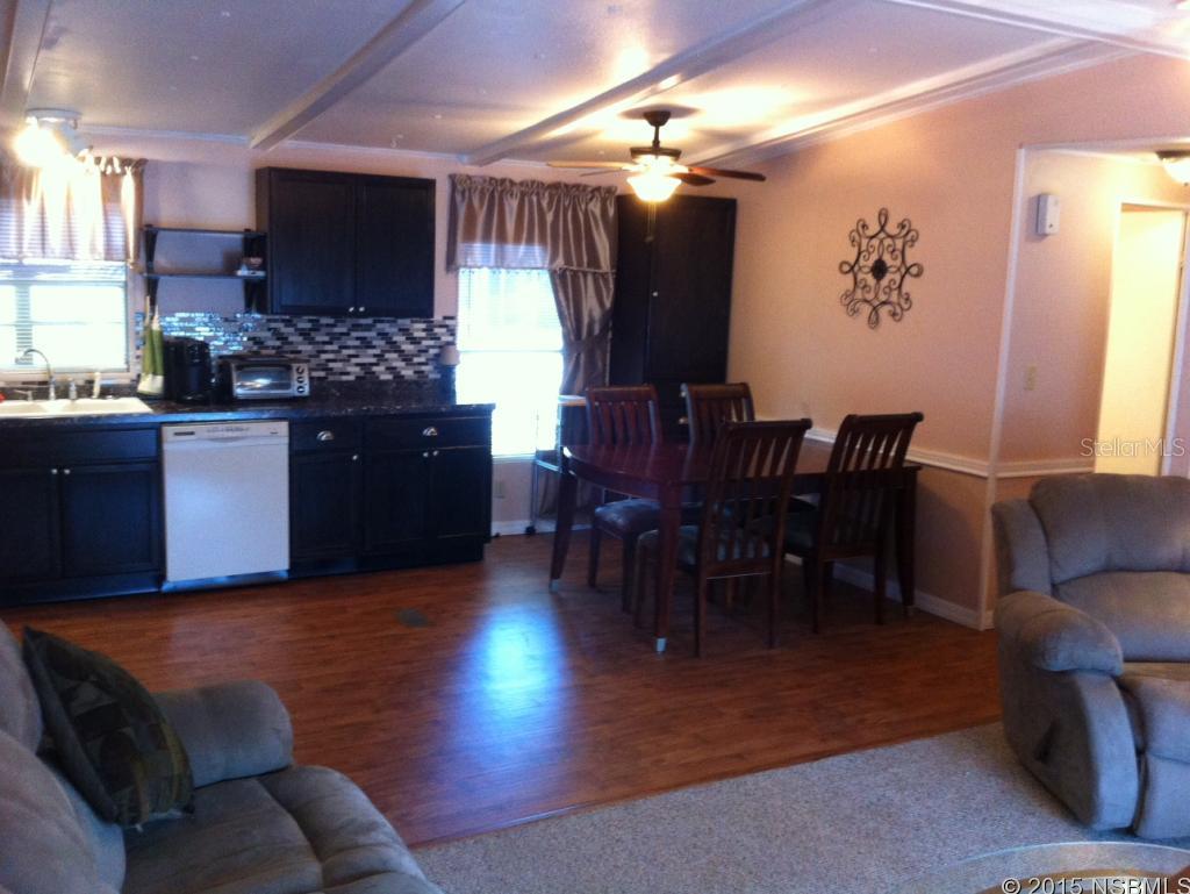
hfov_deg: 52.6
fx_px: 1204
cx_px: 595
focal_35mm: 35
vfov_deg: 40.7
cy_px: 447
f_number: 2.8
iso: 250
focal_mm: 3.85
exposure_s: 1/17
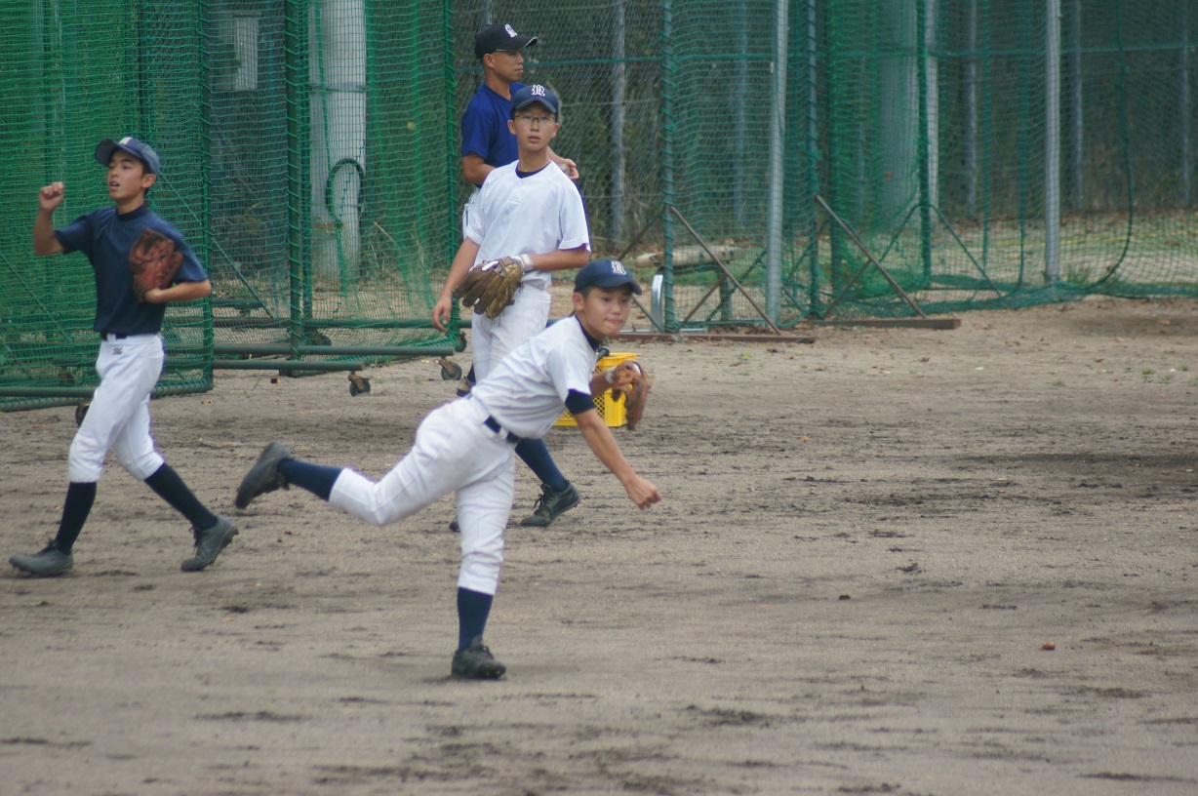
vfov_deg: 3.0
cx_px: 599
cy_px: 398
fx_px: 14959
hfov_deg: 4.6
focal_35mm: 450
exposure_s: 1/500
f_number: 5.6
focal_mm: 300
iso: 400
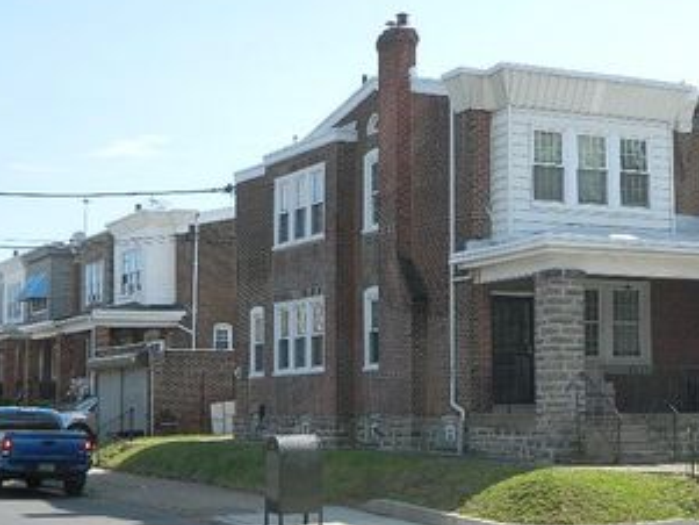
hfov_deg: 24.7
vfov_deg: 18.9
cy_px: 292
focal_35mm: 78
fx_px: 1576
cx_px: 520
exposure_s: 1/800
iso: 110
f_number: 3.6
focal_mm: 8.4
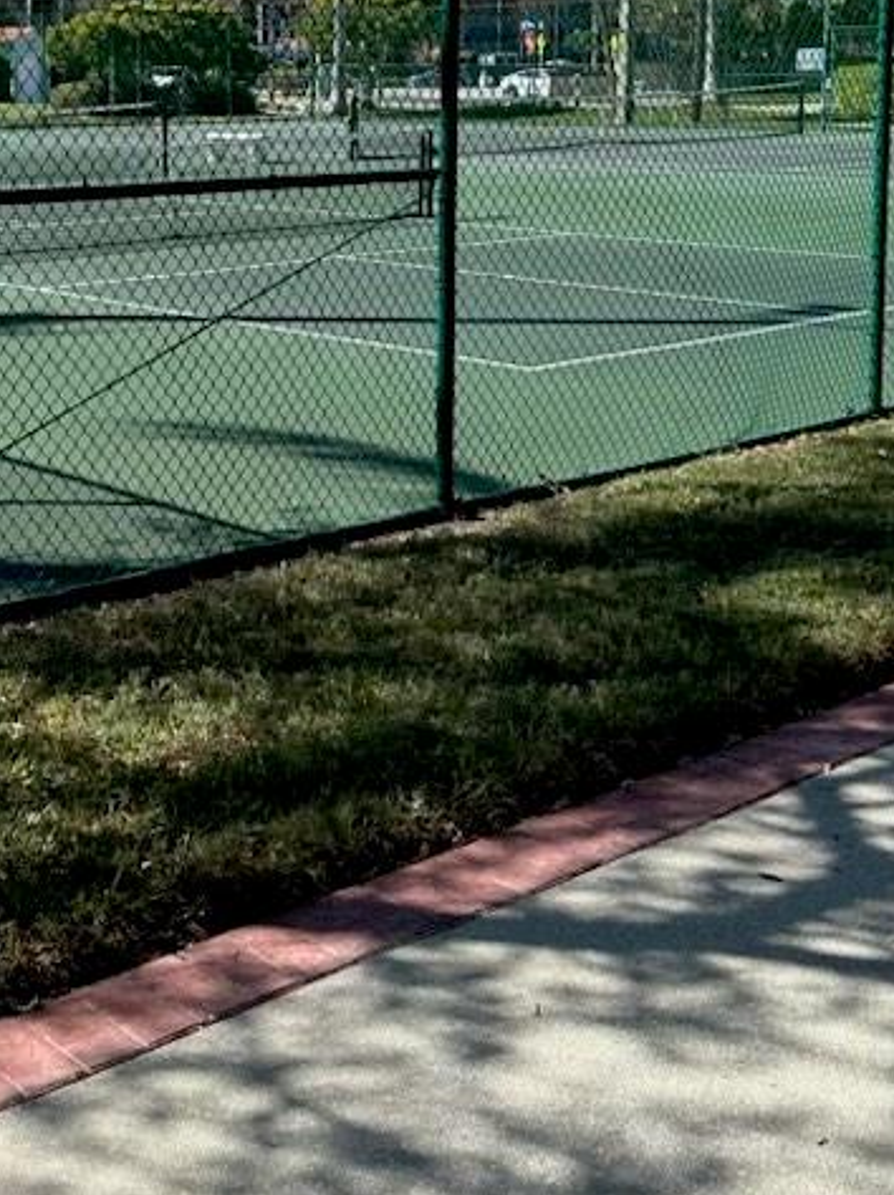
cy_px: 255
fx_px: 1793
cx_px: 192
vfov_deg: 35.7
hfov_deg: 27.5
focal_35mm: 52
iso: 80
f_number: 1.78
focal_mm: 6.86
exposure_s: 1/2882
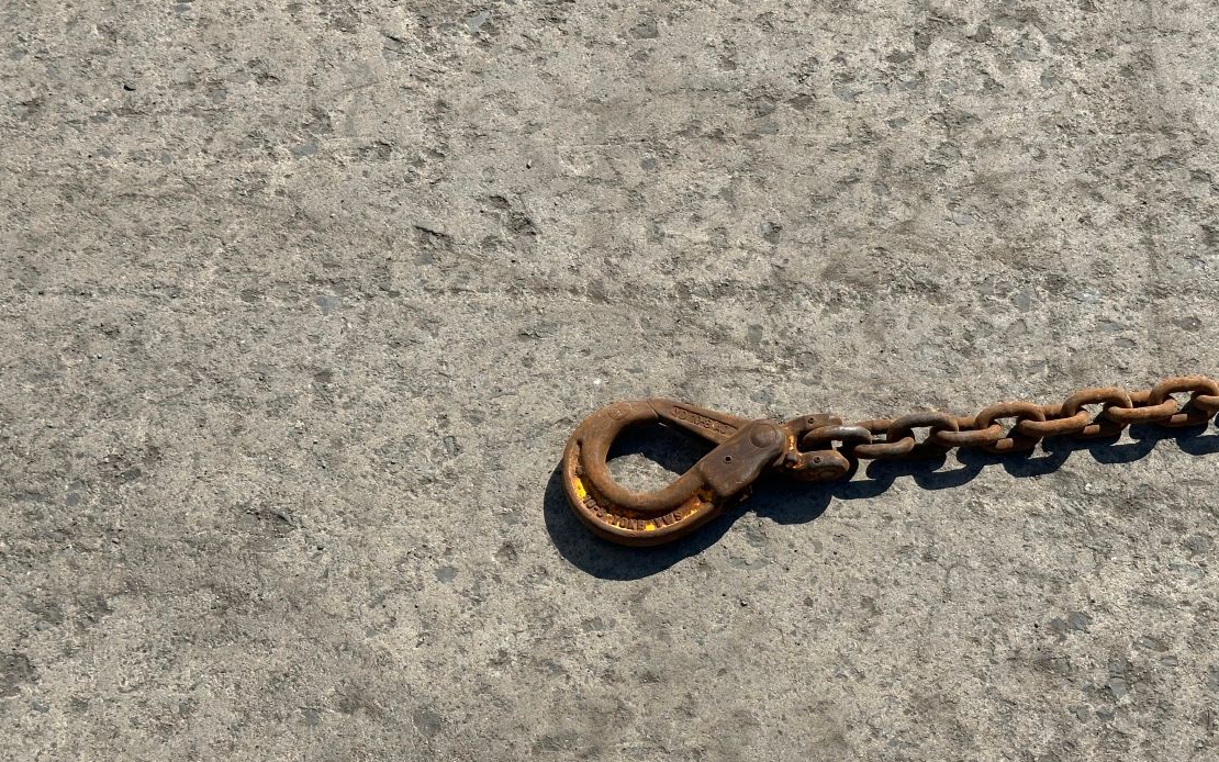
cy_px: 439
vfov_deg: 23.5
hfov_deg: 36.9
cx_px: 647
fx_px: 1827
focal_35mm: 55
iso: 64
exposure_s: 1/4566
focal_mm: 6.86
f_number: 1.78
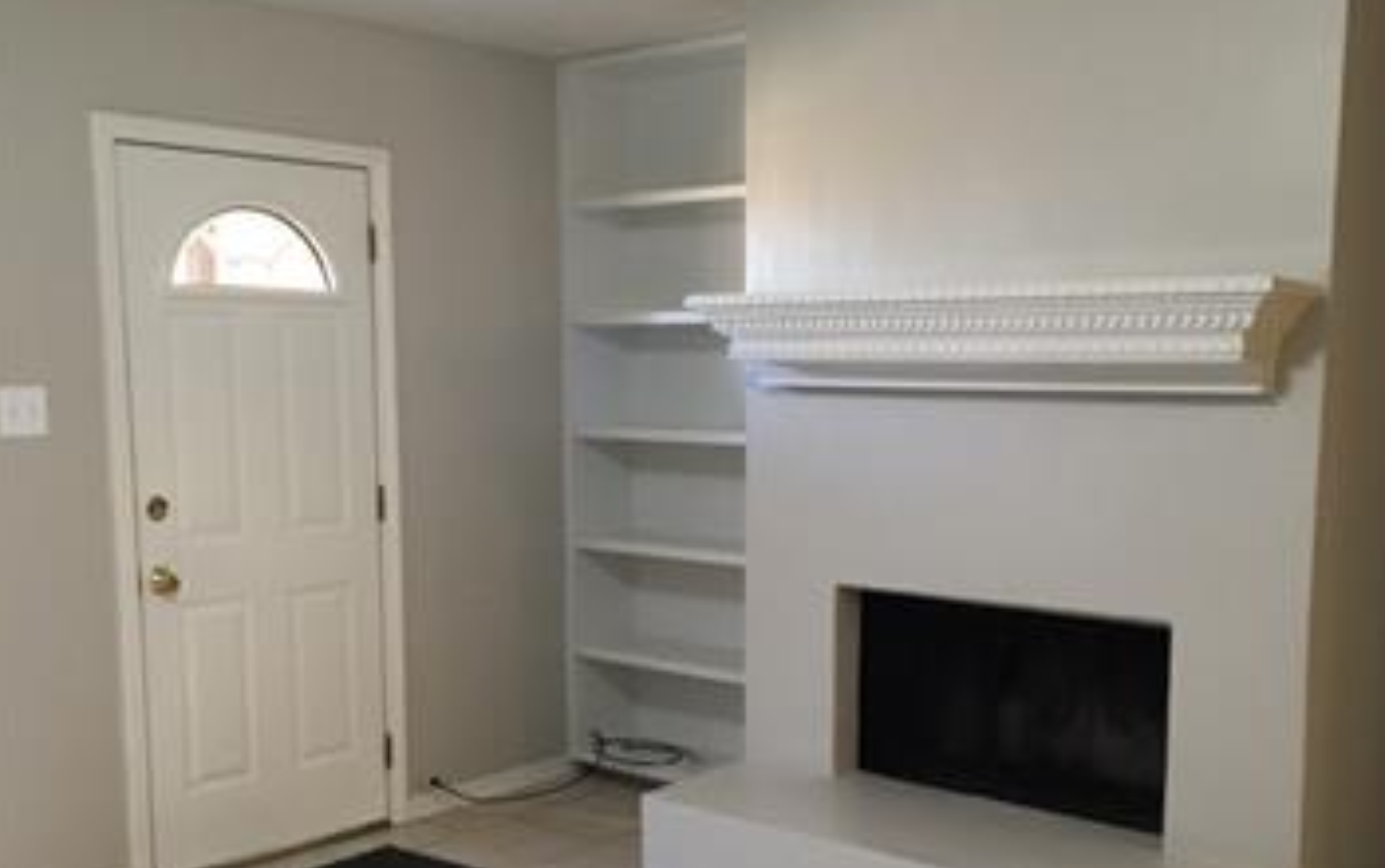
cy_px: 580
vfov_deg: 30.4
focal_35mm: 42
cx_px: 698
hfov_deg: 47.2
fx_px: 1587
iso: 200
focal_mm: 4.15
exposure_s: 1/30
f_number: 2.2
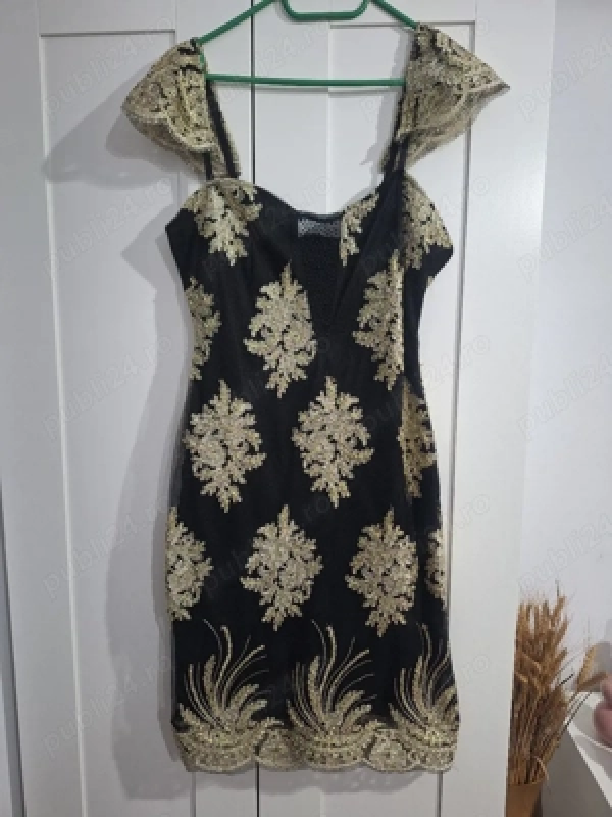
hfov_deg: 58.9
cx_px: 306
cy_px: 408
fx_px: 542
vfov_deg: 73.9
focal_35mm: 23
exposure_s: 1/30
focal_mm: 5.54
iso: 250
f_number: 1.8
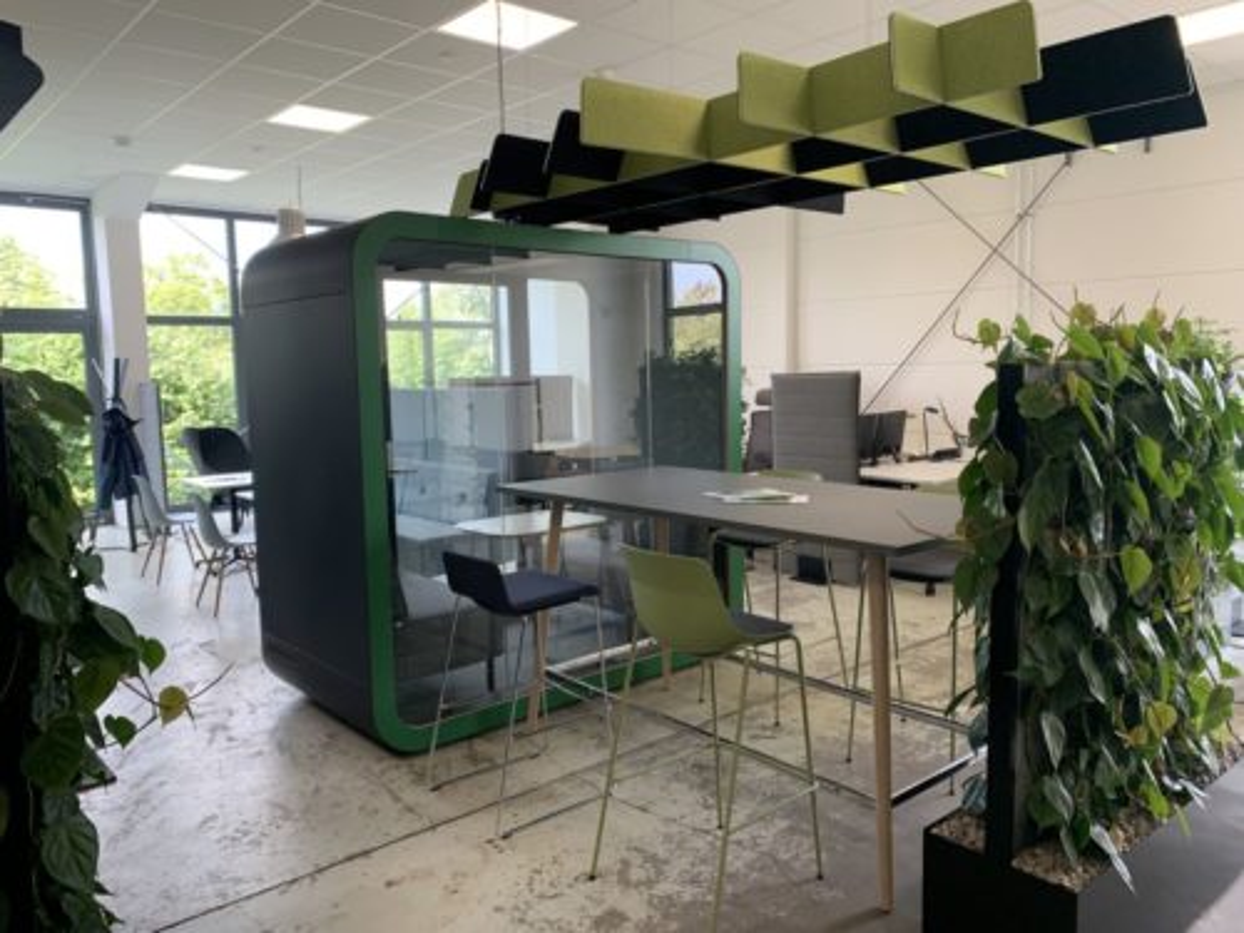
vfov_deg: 53.1
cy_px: 466
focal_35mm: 26
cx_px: 622
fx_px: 934
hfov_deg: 67.3
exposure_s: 1/102
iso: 100
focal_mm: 4.25
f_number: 1.8
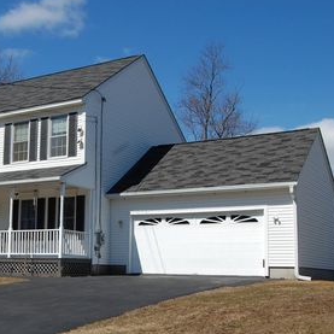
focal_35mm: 53
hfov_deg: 31.5
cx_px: 64
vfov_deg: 32.3
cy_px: 188
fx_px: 576
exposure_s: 1/400
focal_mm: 23
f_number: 10
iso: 200
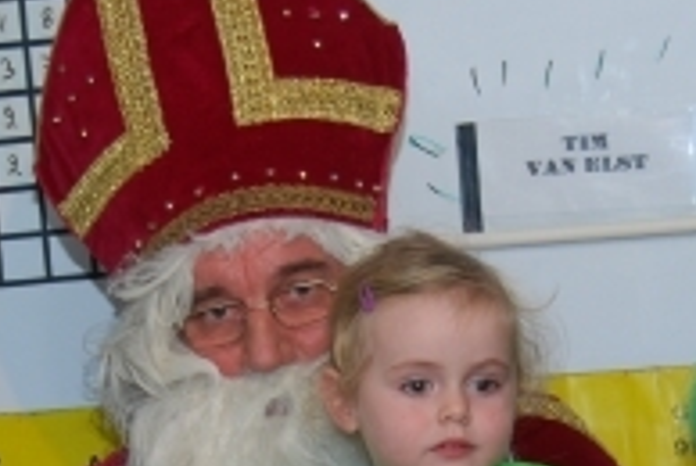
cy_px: 647
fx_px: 3408
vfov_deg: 7.7
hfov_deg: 11.7
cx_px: 402
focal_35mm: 176
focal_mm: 38
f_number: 4.8
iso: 220
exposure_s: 1/60
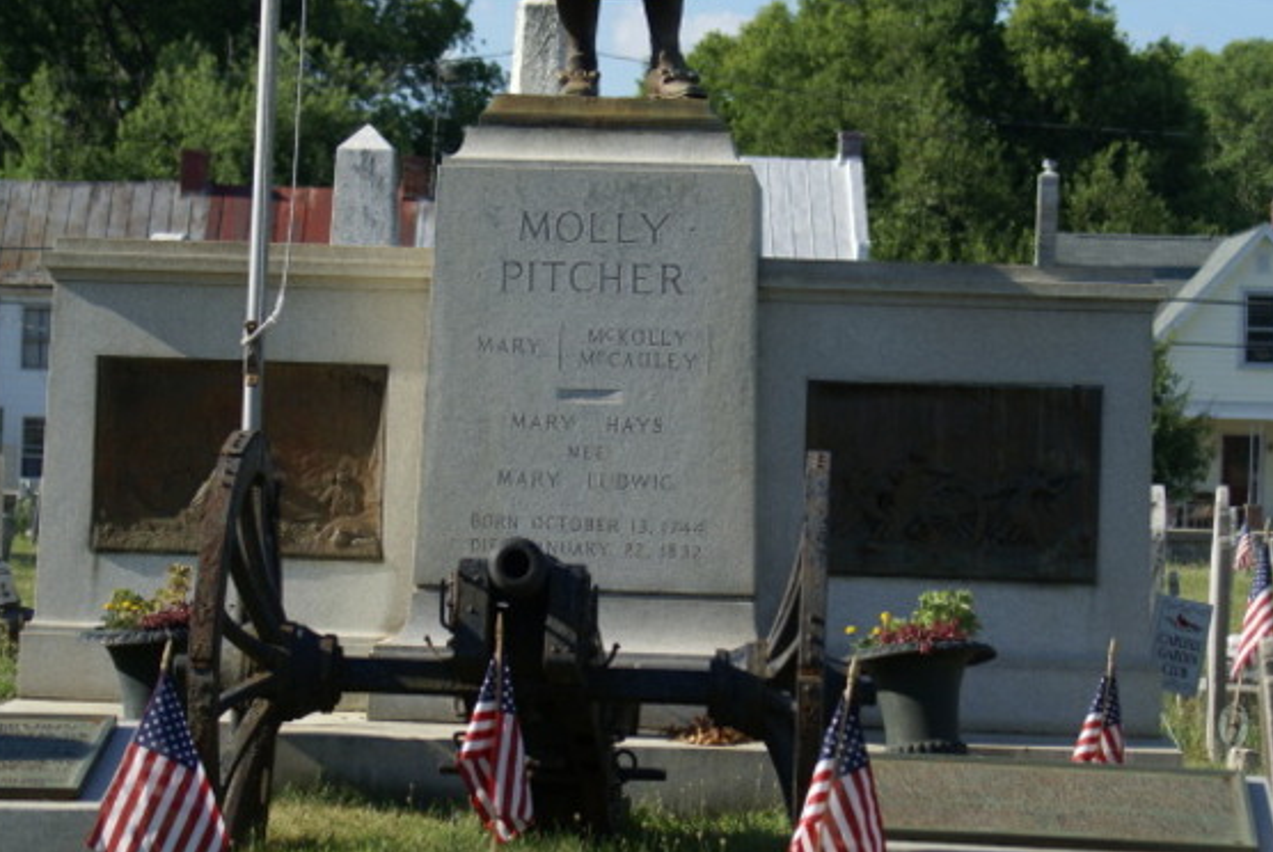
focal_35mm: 130
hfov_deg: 15.8
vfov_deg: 10.6
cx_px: 588
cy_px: 444
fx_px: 4587
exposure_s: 1/320
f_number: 5.6
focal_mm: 75
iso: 100
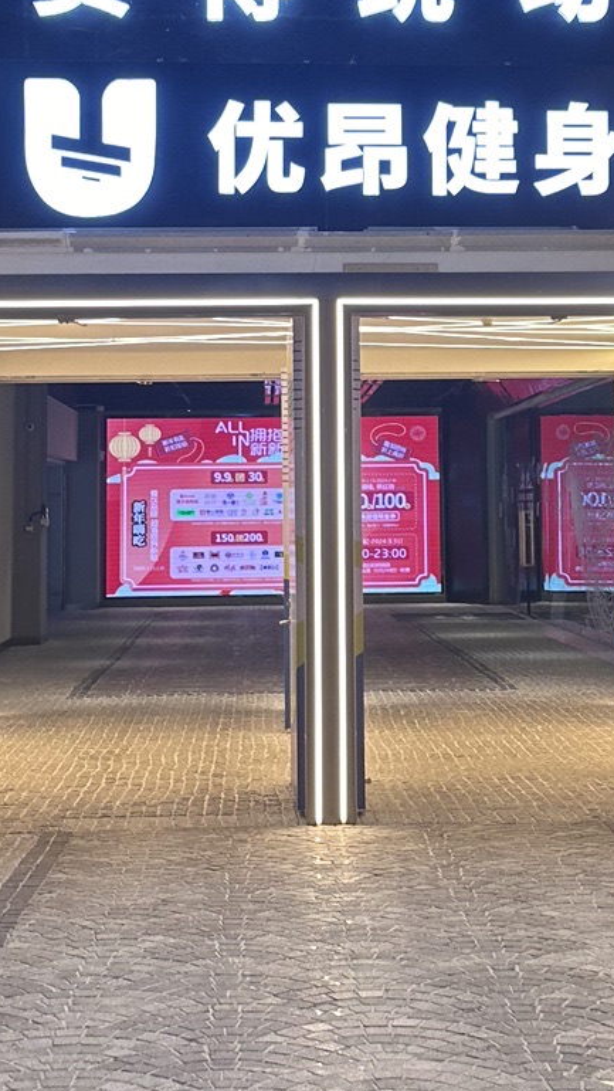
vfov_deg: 30.6
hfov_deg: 17.7
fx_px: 1967
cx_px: 380
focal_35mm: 68
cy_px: 315
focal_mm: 6.86
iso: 80
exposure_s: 1/100
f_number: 1.78
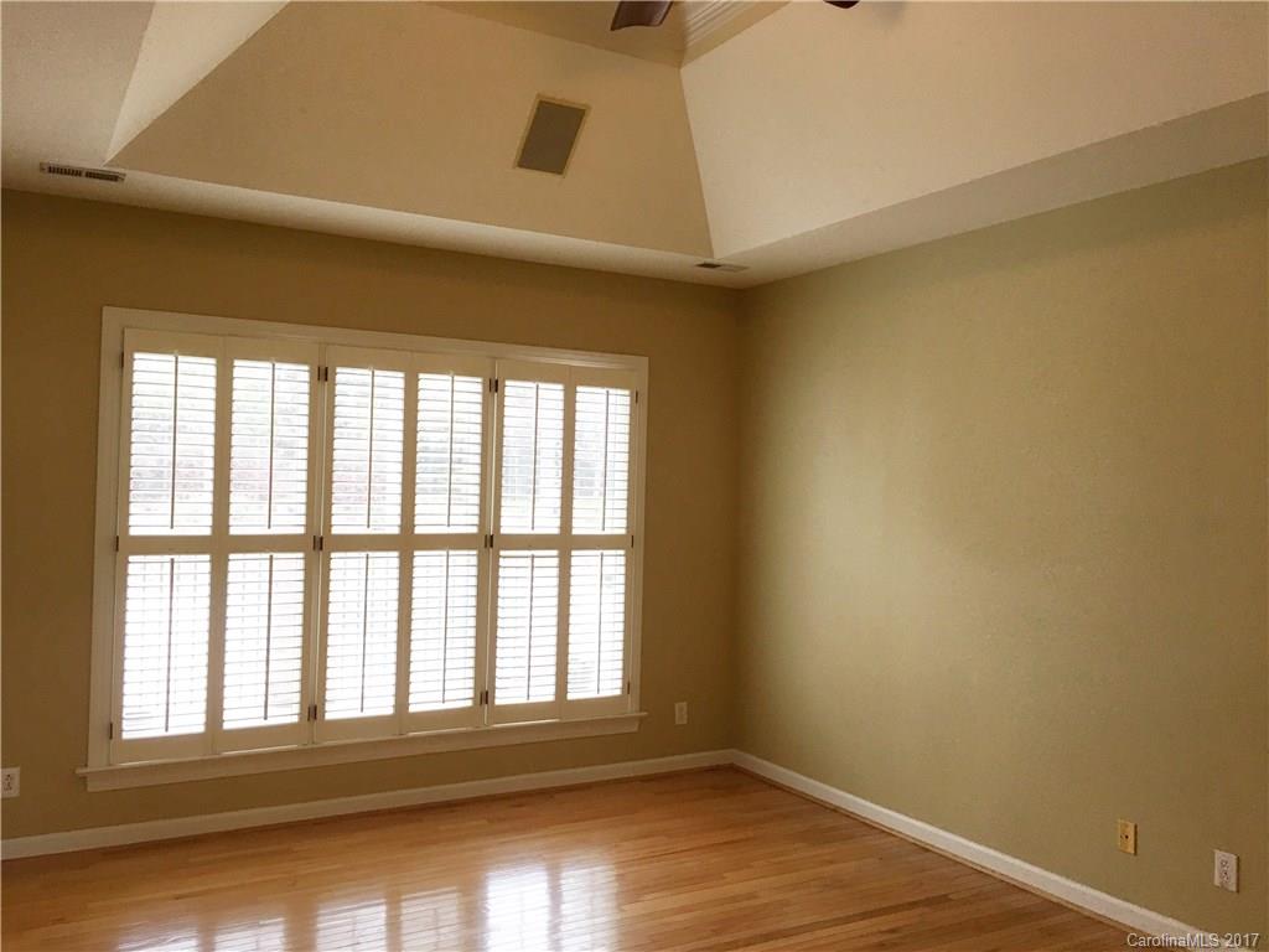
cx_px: 634
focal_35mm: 29
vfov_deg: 48.2
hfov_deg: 61.7
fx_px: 1063
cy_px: 476
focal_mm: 4.15
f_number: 2.2
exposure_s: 1/30
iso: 40
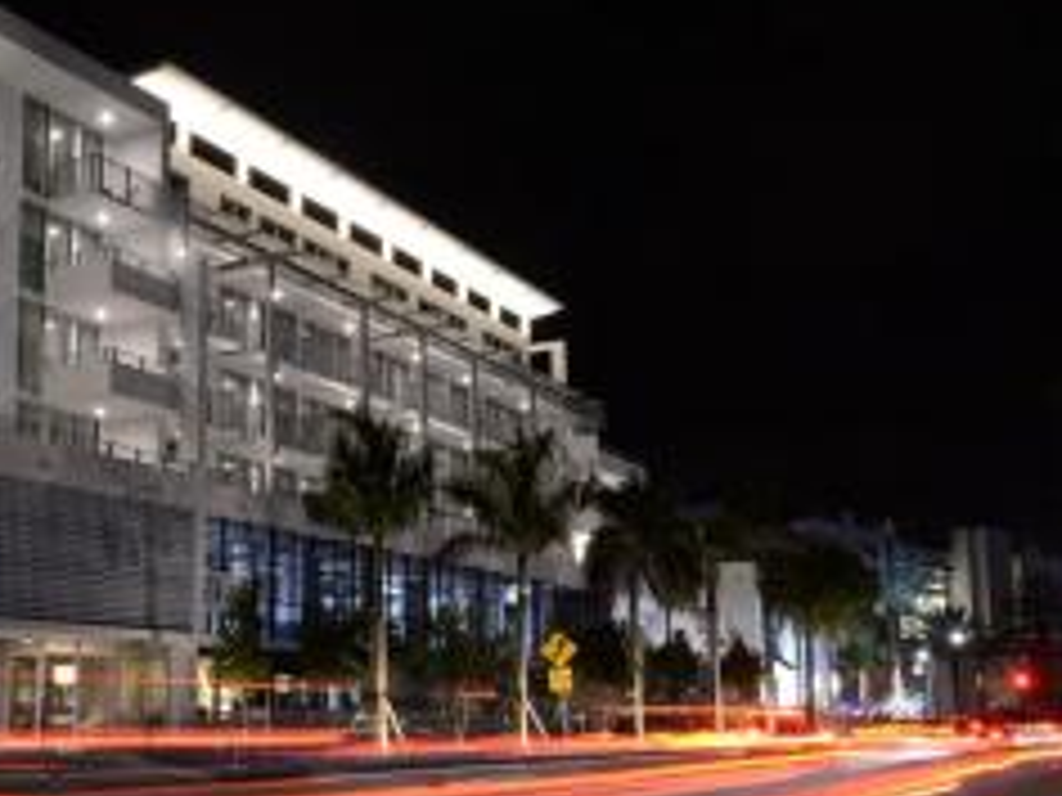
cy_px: 544
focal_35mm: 44
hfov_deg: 41.1
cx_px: 214
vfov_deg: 32.5
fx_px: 1350
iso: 250
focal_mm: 24
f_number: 20
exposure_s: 6
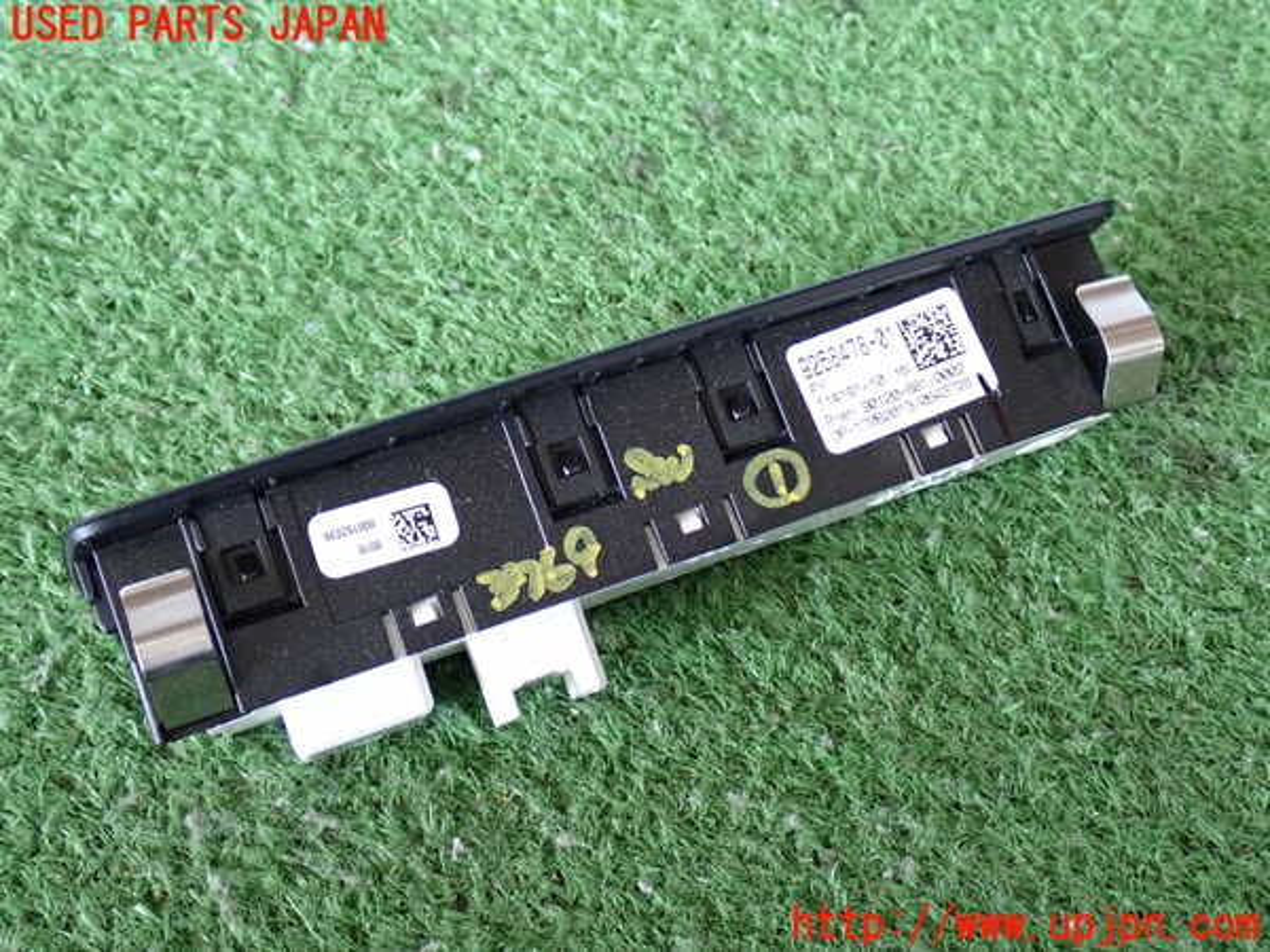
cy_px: 476
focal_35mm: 44
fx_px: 1614
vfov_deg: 32.9
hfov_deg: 42.9
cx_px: 635
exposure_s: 1/40
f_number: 2.9
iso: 500
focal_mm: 7.84
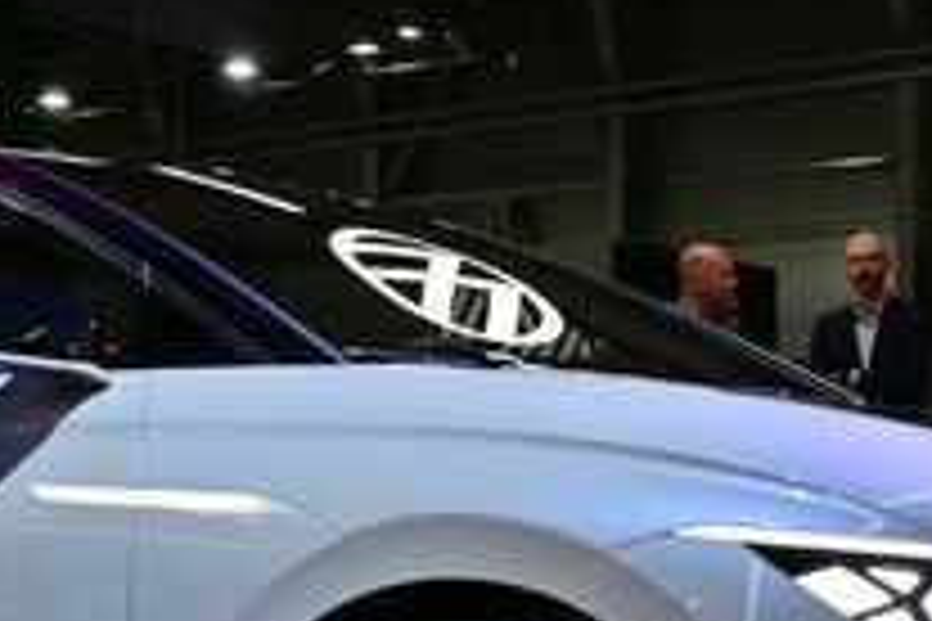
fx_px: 2304
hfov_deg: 22.9
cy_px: 461
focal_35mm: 89
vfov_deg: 15.3
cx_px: 428
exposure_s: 1/60
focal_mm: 20
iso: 100
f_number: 4
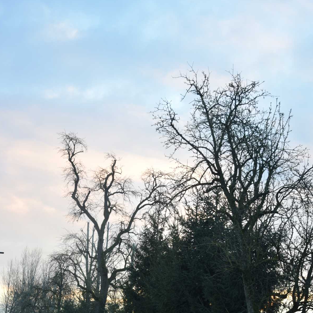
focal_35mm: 54
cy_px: 227
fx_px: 552
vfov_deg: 31.2
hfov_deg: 31.6
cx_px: 156
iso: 400
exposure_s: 1/125
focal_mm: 28
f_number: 5.6
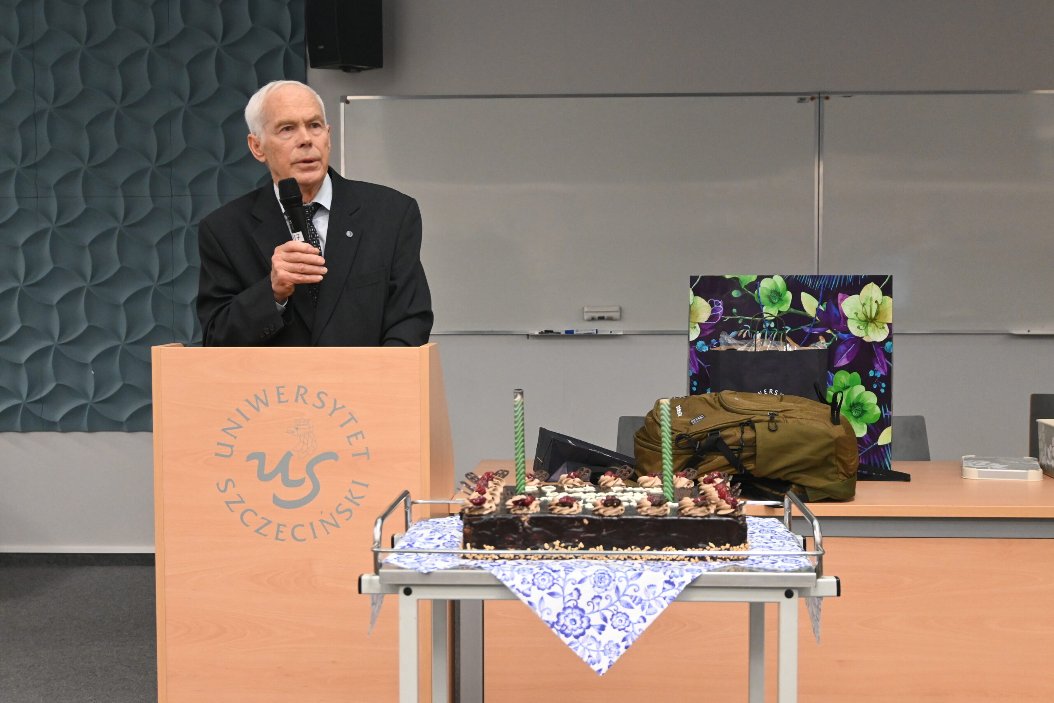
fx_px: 1339
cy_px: 352
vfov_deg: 29.4
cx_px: 527
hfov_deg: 43.0
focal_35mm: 46
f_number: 4.8
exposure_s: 1/50
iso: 2500
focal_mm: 30.5
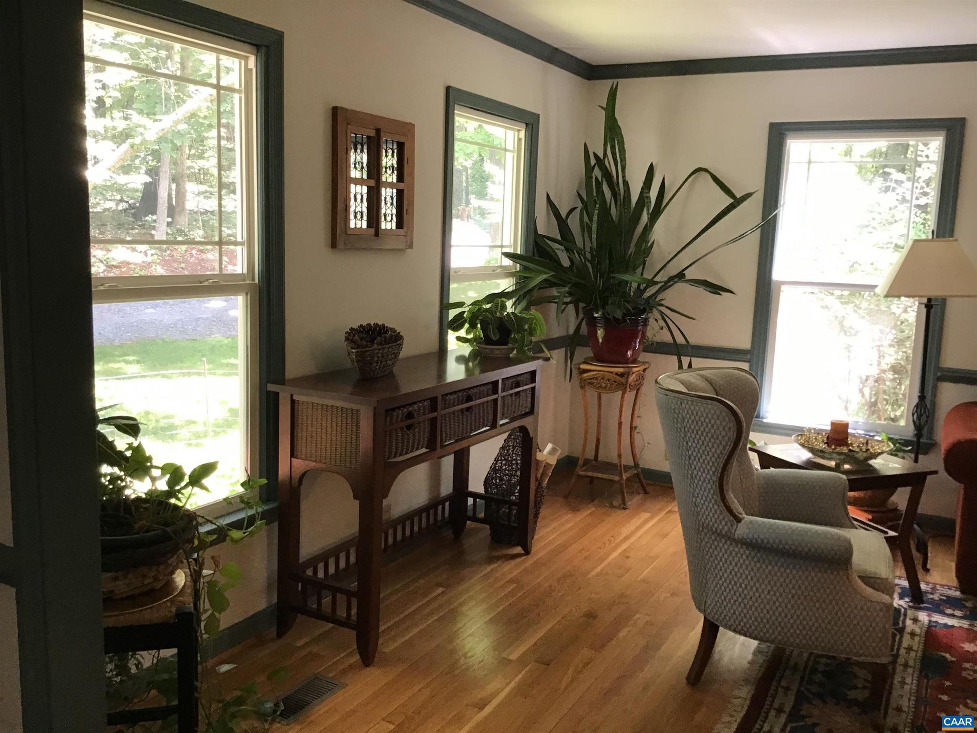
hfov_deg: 58.4
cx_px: 488
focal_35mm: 31
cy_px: 366
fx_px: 875
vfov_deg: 45.4
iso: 64
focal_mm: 3.3
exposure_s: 1/30
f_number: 2.4
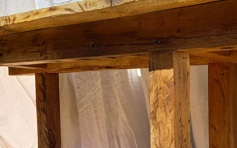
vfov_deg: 24.1
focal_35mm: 53
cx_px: 172
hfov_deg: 37.4
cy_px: 117
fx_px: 342
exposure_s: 1/585
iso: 50
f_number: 1.8
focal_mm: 4.65
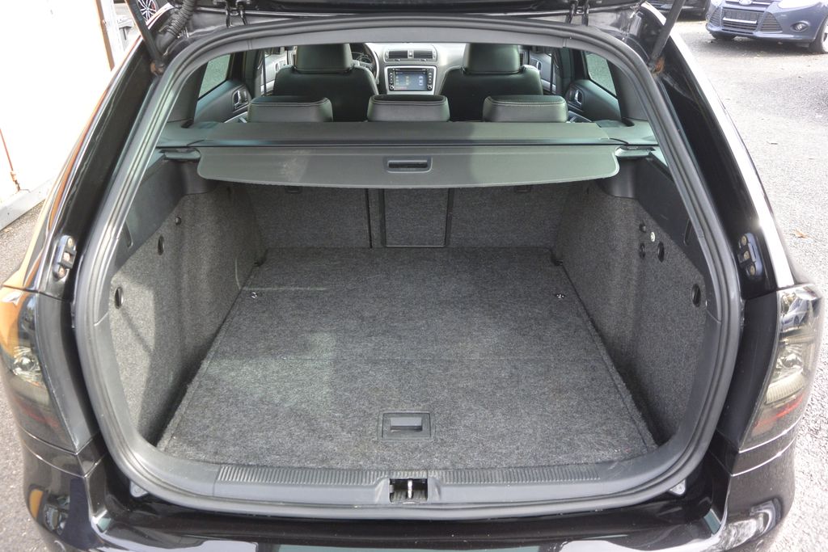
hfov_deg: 67.4
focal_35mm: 27
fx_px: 621
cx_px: 414
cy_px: 276
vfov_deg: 47.9
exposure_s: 1/160
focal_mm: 10
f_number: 3.5
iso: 200
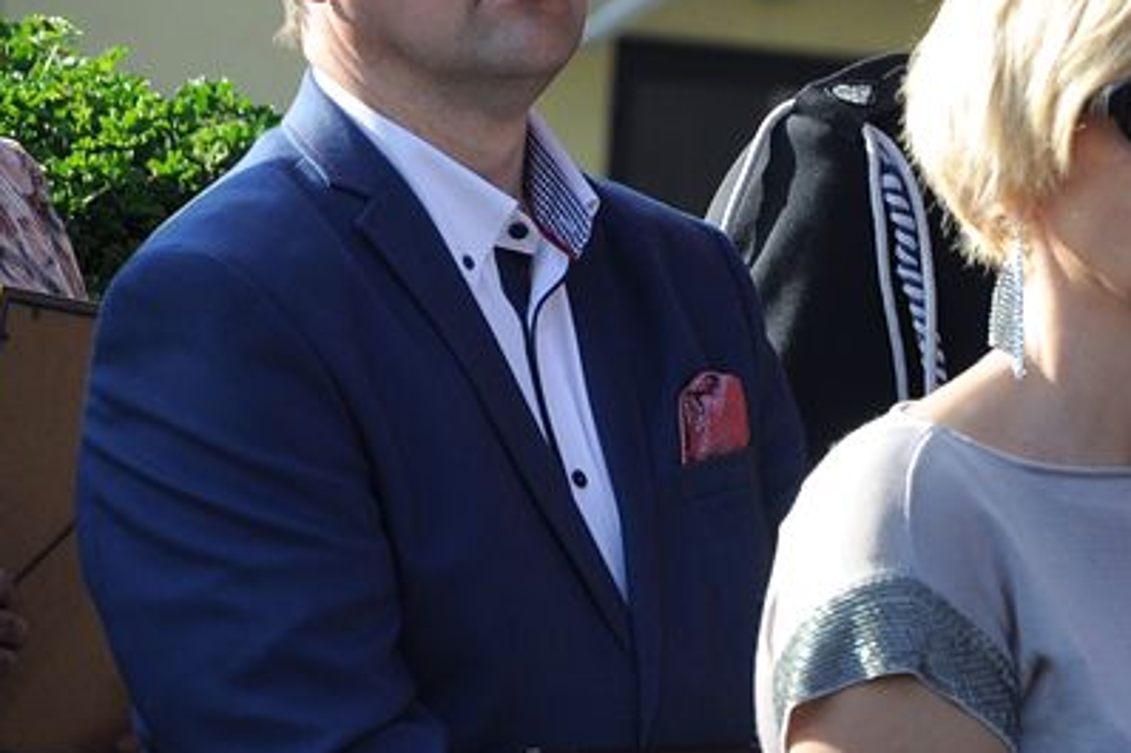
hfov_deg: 6.1
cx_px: 1185
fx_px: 10553
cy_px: 385
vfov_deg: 4.1
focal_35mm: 336
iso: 400
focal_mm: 105
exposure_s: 1/500
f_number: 5.6
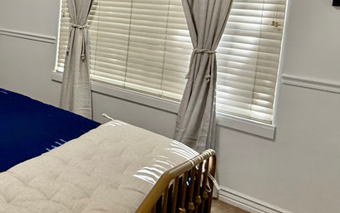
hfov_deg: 39.7
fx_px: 343
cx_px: -58
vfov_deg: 32.5
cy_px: 16
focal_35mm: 37
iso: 200
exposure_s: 1/60
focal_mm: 2.22
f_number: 2.2
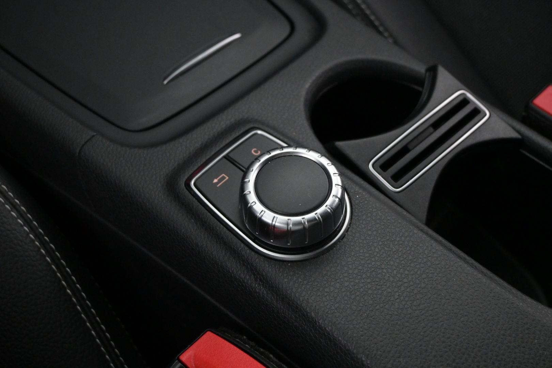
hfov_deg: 40.5
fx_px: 747
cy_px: 184
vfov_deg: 27.7
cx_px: 276
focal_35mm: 49
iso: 4500
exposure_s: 1/50
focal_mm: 32.5
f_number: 5
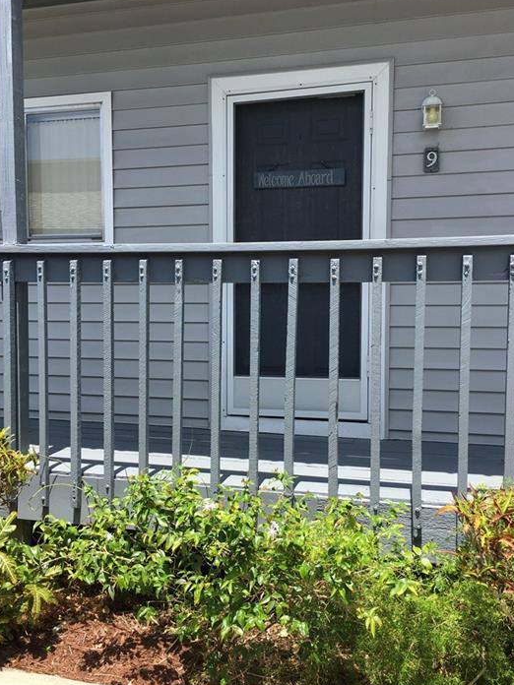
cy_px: 348
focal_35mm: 32
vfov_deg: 56.8
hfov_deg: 44.1
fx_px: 634
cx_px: 241
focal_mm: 4.15
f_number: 2.2
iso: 25
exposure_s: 1/635
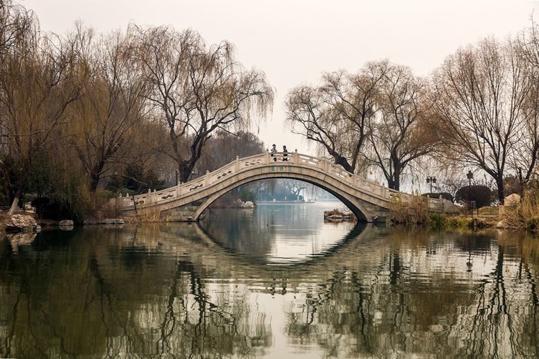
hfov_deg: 27.0
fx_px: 1122
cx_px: 270
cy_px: 180
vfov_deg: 18.2
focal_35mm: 75
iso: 100
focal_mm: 50
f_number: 5.6
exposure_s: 1/100
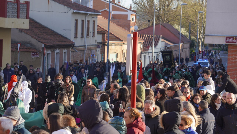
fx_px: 783
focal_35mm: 125
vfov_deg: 9.7
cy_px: 64
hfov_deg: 17.2
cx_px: 118
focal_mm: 79
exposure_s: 1/160
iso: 100
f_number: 5.6
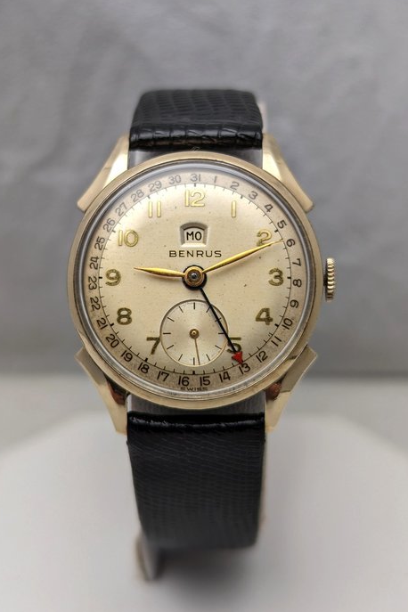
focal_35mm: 58
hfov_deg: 23.4
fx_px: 986
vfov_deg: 34.4
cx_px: 199
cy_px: 265
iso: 49
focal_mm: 6.81
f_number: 1.85
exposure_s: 1/60
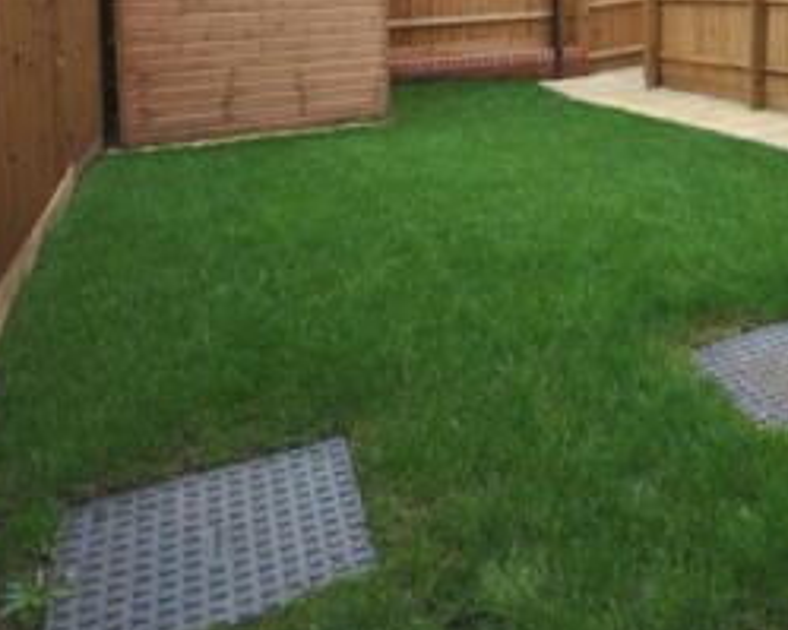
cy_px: -27
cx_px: 786
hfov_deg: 42.5
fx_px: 863
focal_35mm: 37
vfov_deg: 35.5
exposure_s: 1/80
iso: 200
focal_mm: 10
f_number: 4.5
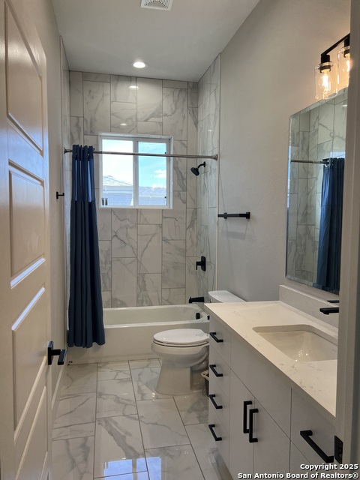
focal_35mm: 26
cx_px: 180
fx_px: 361
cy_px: 240
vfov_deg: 67.3
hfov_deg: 53.1
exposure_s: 1/163
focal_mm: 5.7
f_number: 1.5
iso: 50
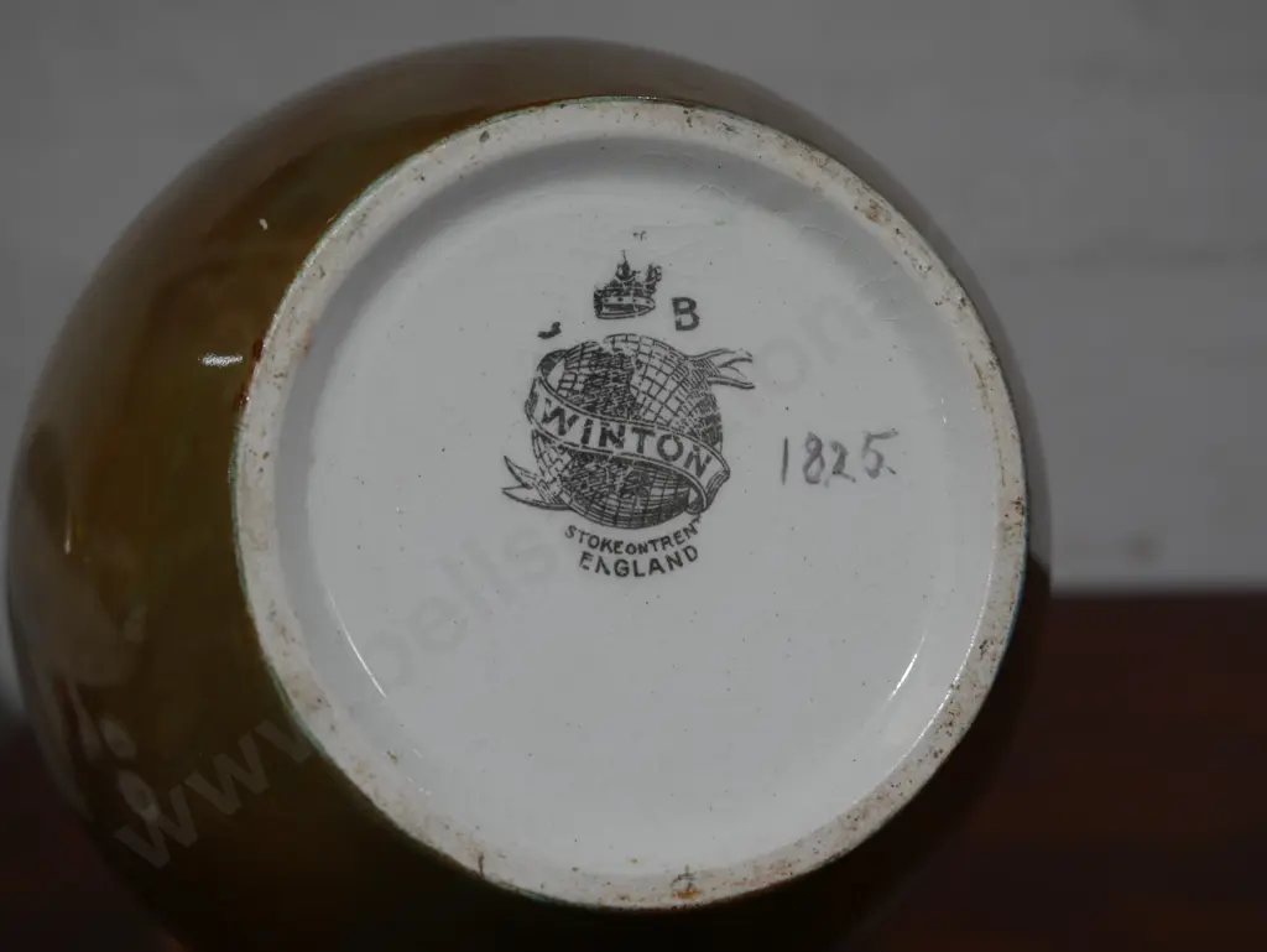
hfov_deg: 35.5
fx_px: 1977
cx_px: 634
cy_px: 476
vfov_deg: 27.1
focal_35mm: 54
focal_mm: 27
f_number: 5.3
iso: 200
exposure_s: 1/80
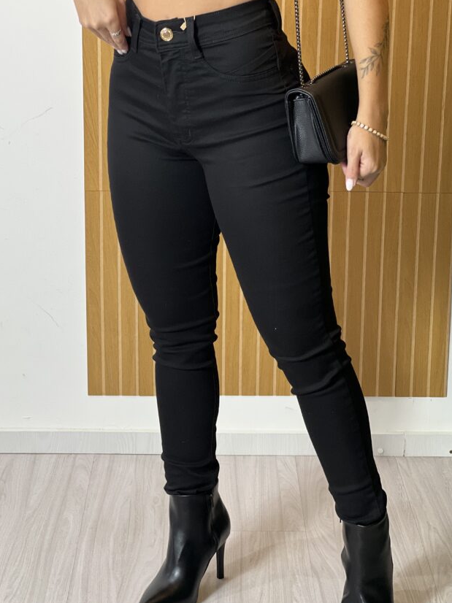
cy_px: 311
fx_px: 1515
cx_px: 218
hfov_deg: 17.0
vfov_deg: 22.5
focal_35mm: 87
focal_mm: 9
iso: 160
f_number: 2.8
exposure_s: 1/60
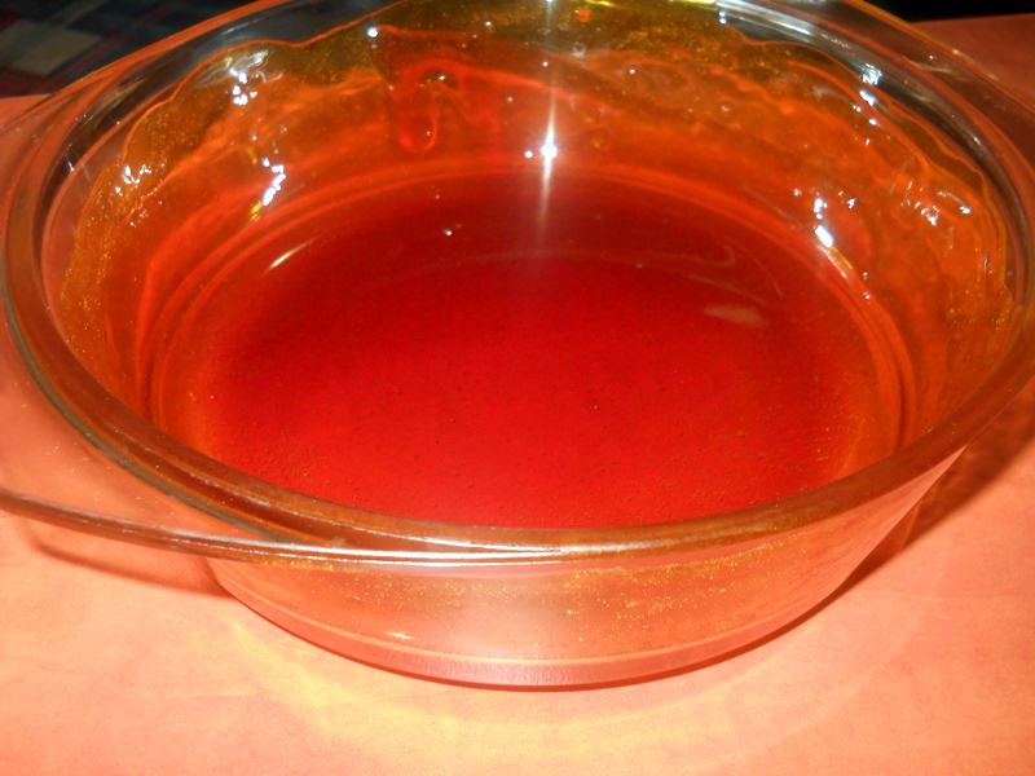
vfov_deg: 35.1
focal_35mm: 41
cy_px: 388
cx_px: 518
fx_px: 1226
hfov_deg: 45.8
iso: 200
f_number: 5.5
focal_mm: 6.72
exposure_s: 1/30
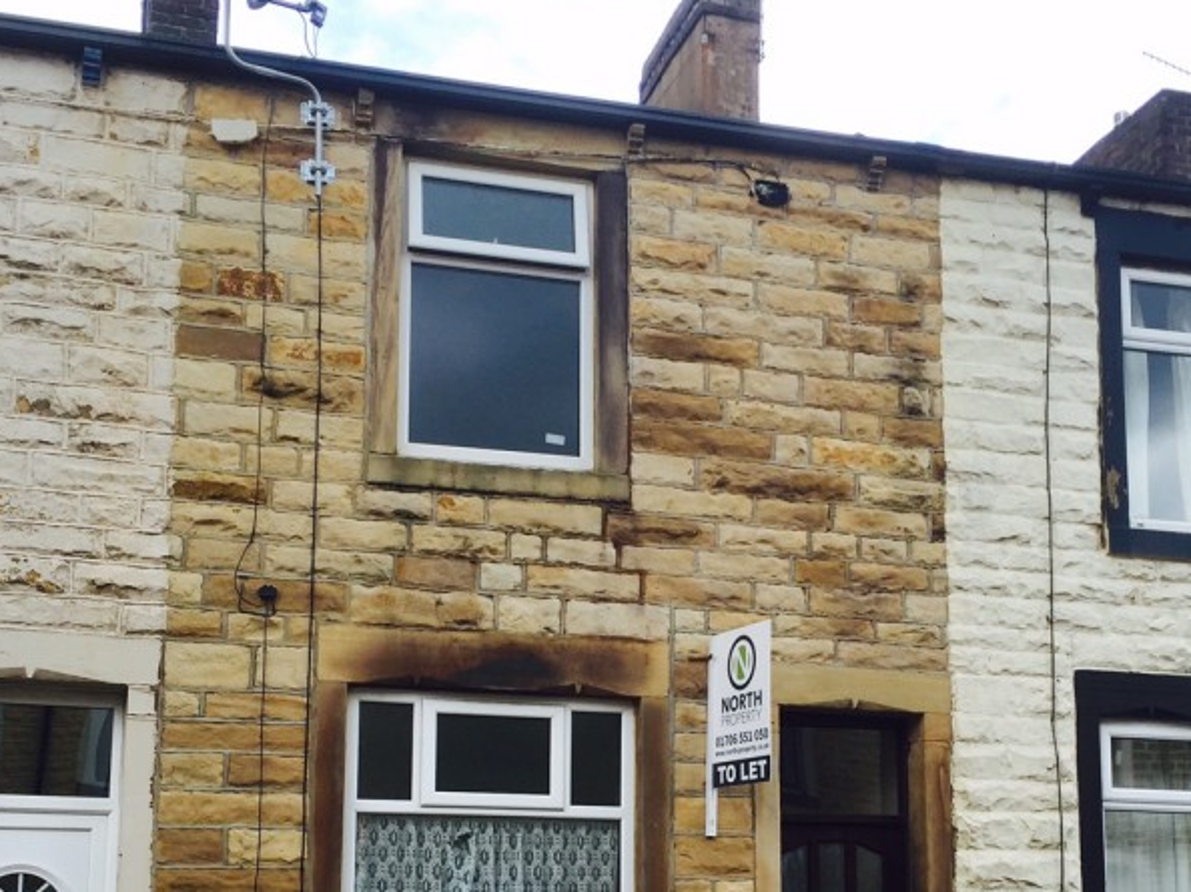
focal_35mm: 50
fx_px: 1720
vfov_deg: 28.4
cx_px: 662
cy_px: 718
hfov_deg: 38.2
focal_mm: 4.15
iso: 32
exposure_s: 1/527
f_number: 2.2
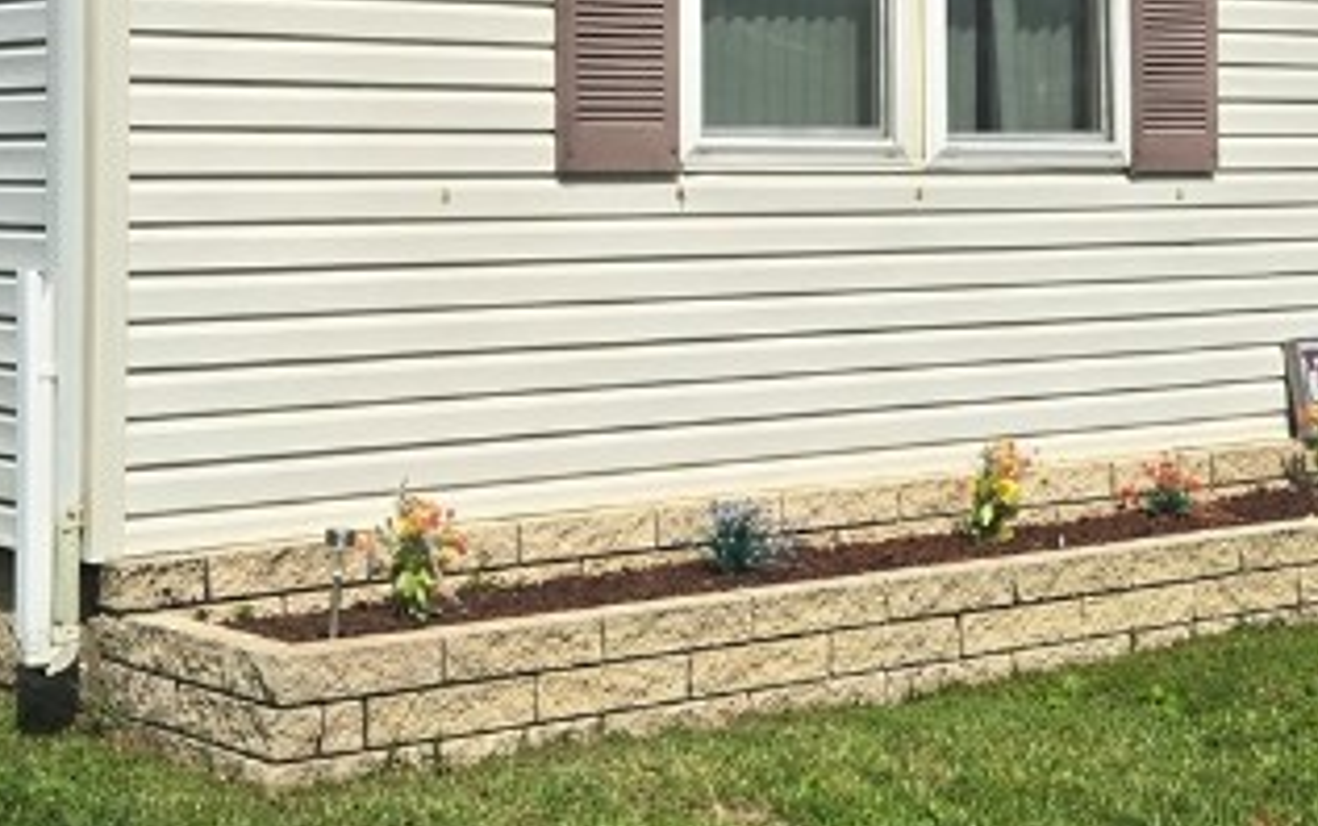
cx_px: 601
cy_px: 117
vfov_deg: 16.4
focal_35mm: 79
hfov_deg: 26.1
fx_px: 2840
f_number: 1.8
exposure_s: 1/3913
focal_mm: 5.4
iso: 25
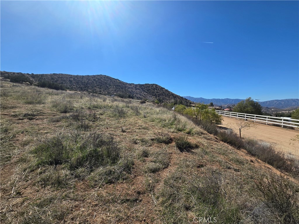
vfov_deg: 89.9
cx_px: 150
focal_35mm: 13
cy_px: 112
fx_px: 112
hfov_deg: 106.2
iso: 50
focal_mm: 2.2
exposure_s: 1/2929
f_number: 2.2
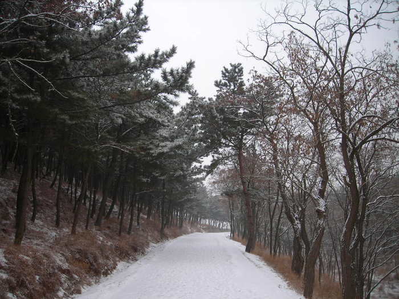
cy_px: 150
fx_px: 438
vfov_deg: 37.7
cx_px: 200
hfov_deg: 49.0
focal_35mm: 38
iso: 50
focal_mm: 6.3
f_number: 3.2
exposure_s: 1/110
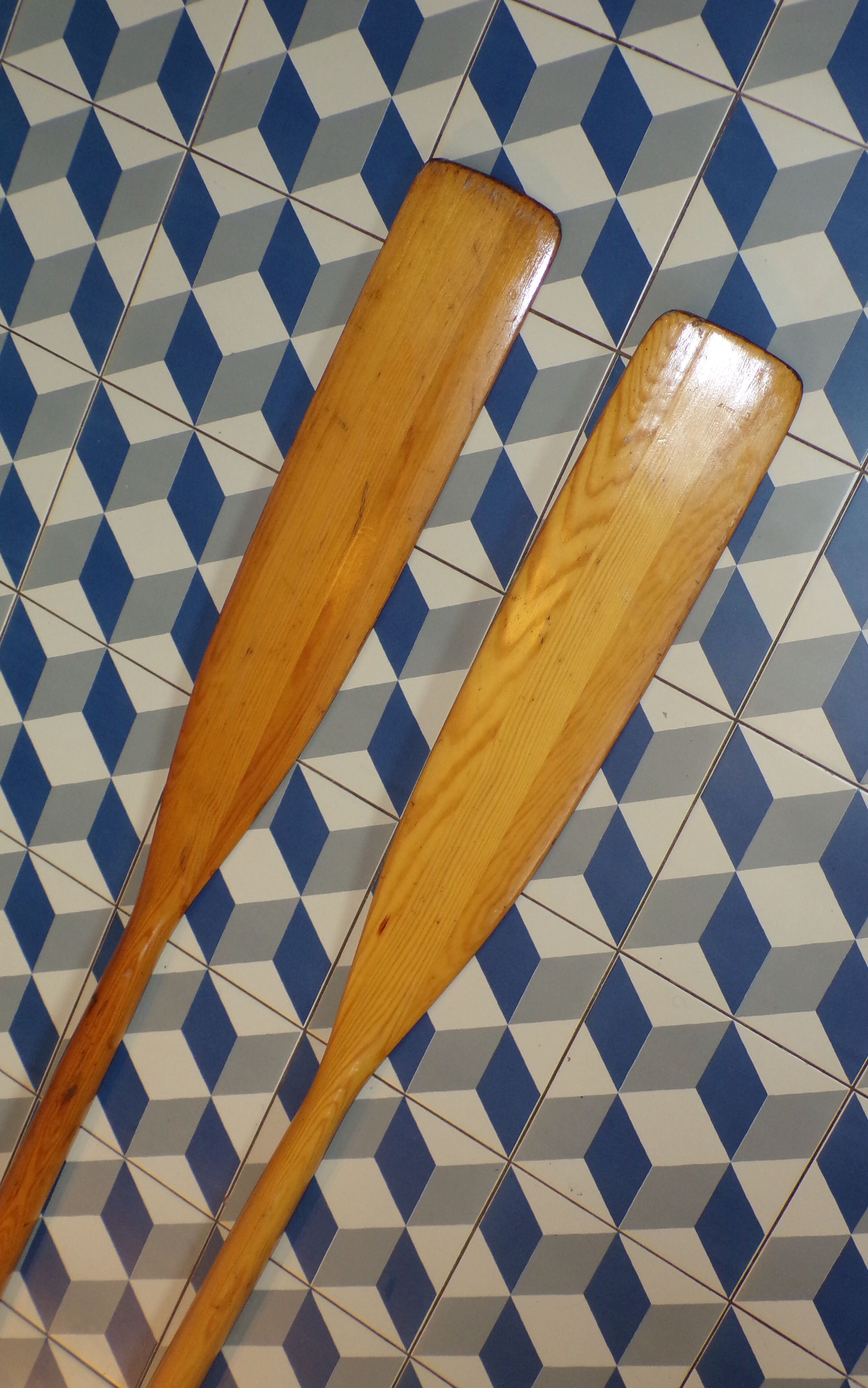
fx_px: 1514
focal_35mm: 40
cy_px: 684
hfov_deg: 32.0
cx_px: 475
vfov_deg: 49.3
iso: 200
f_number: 3.3
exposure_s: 1/34
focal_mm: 6.6
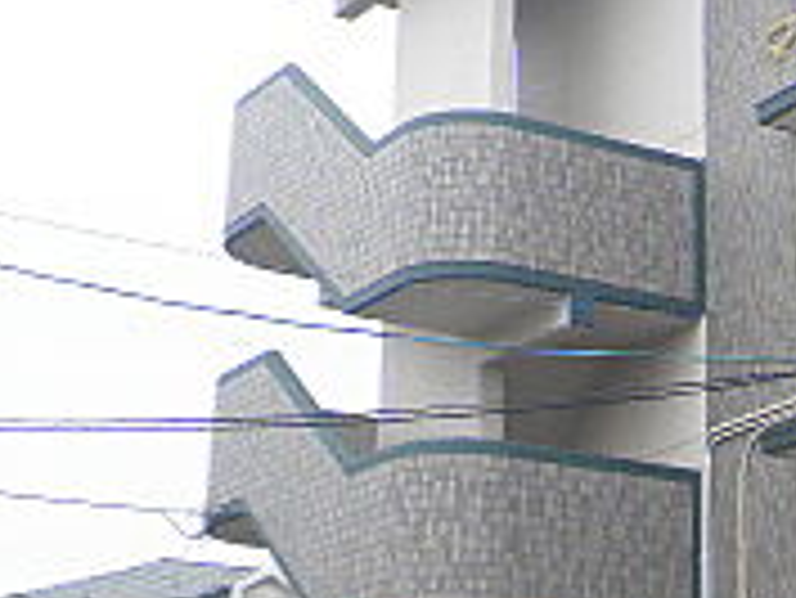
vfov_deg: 15.6
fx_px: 2163
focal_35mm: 94
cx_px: 989
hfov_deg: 19.5
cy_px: 481
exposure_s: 1/80
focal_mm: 4.7
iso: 64
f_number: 7.9
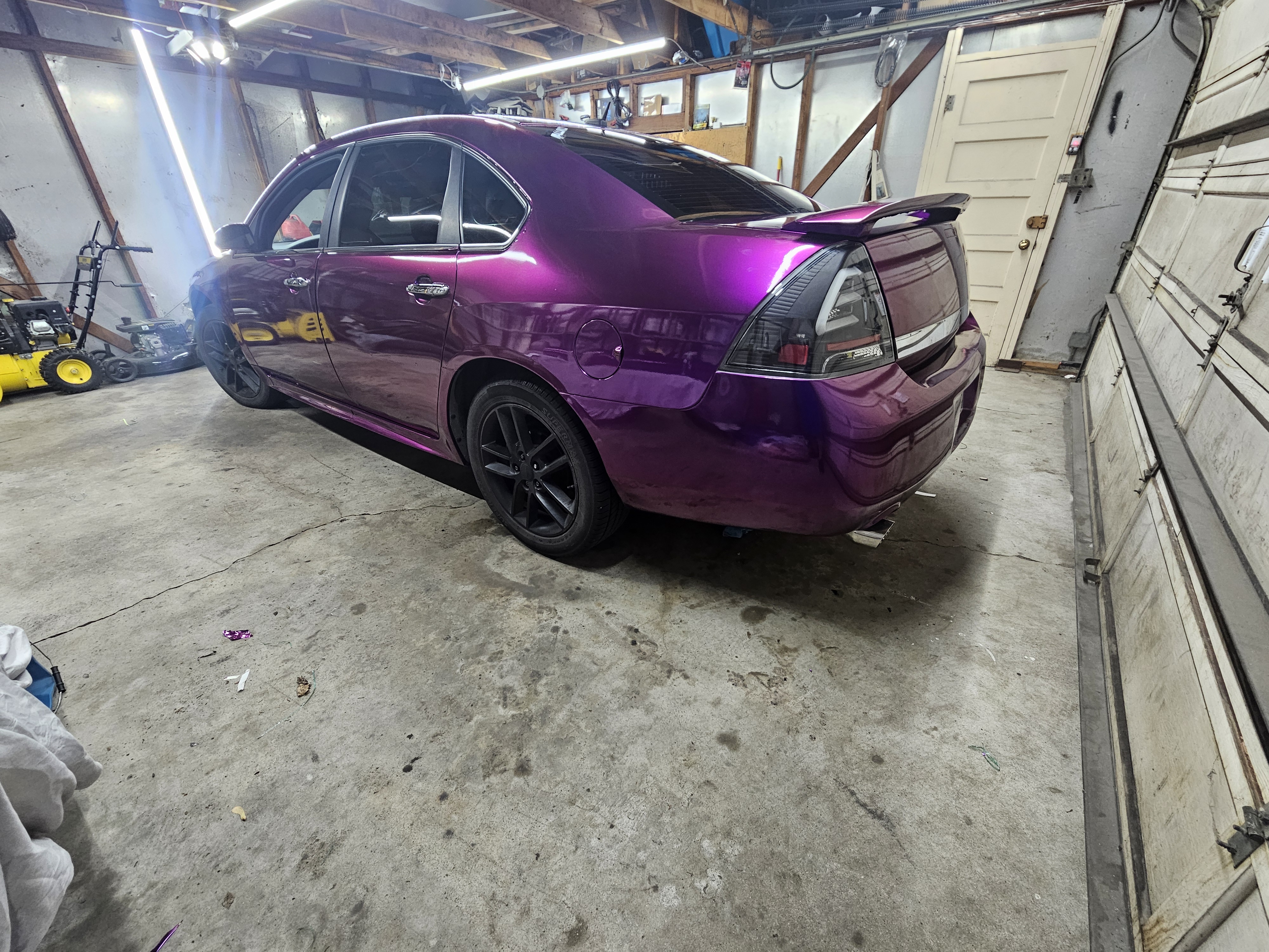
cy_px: 476
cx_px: 634
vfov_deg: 89.9
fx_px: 477
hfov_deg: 106.2
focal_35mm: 13
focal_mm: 2.2
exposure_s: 1/60
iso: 160
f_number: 2.2
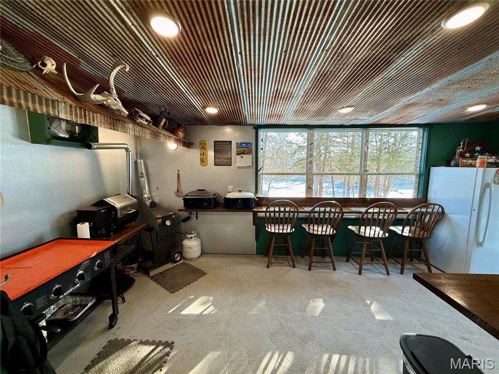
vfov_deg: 85.7
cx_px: 250
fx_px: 202
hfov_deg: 102.1
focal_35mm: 14
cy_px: 187
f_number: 2.2
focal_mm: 2.22
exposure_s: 1/120
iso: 80
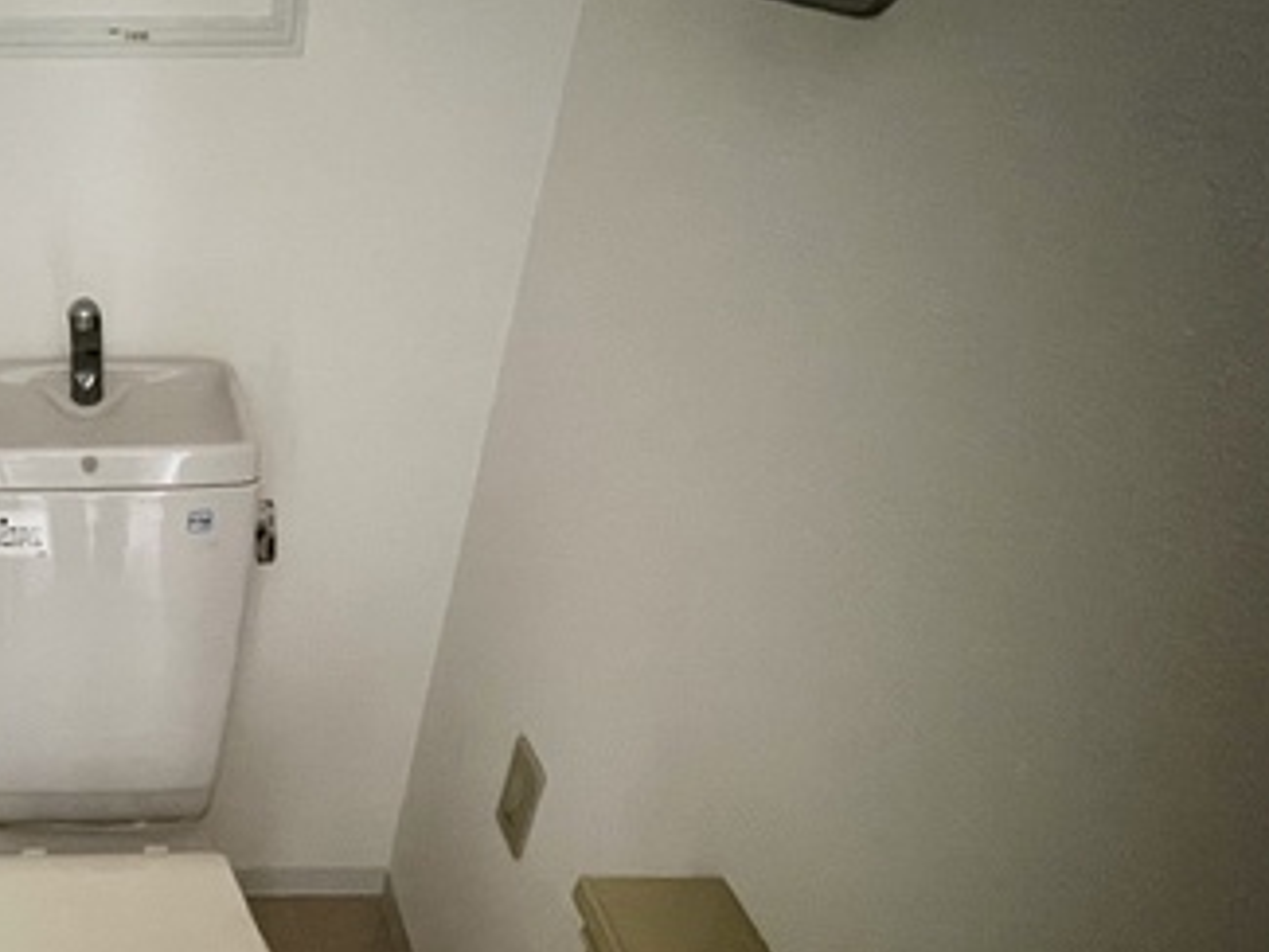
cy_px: 642
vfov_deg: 48.8
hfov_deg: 53.3
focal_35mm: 28
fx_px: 1027
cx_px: 70
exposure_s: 1/15
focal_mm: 1.57
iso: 500
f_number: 1.8
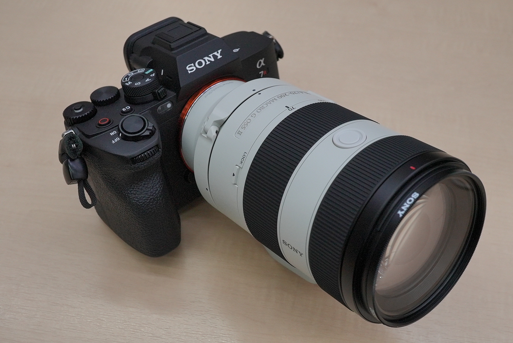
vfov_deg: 29.9
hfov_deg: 43.6
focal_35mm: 45
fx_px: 642
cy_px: 172
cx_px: 256
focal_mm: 30
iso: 1250
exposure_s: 1/40
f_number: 8
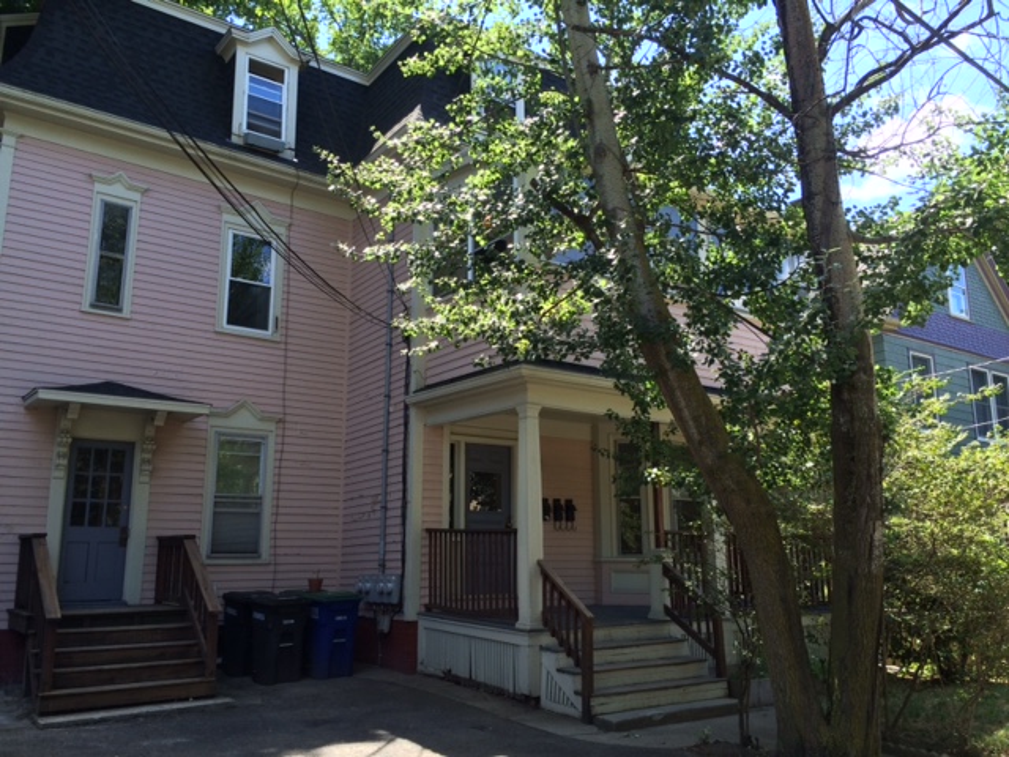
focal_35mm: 29
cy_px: 378
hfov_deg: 61.7
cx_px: 504
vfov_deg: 48.2
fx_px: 845
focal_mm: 4.15
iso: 32
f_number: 2.2
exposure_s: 1/351
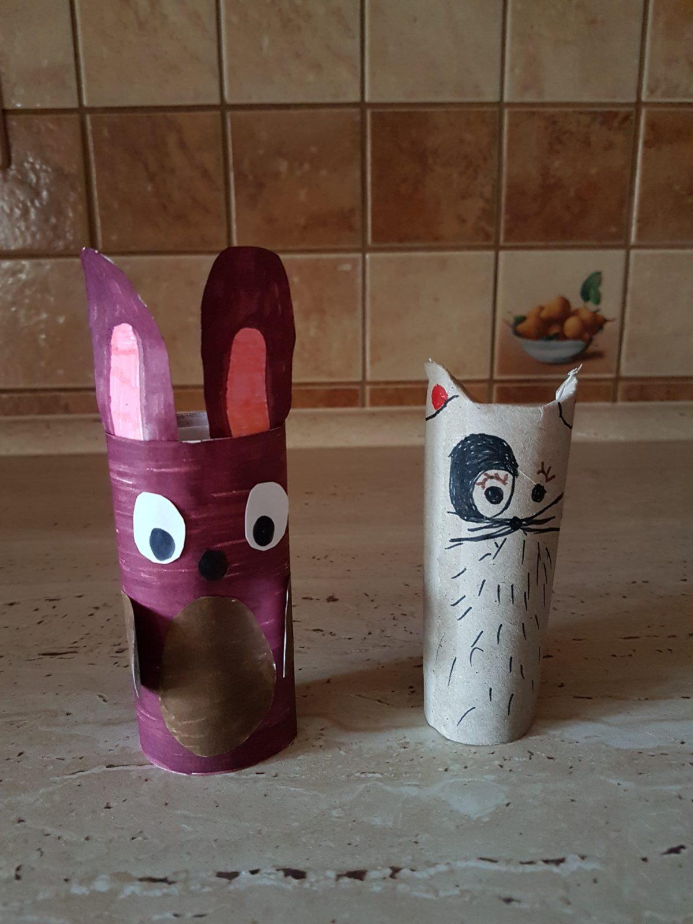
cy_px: 462
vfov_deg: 67.3
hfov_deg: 53.1
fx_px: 694
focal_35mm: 26
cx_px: 346
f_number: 1.7
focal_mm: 4.2
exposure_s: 1/10
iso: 250
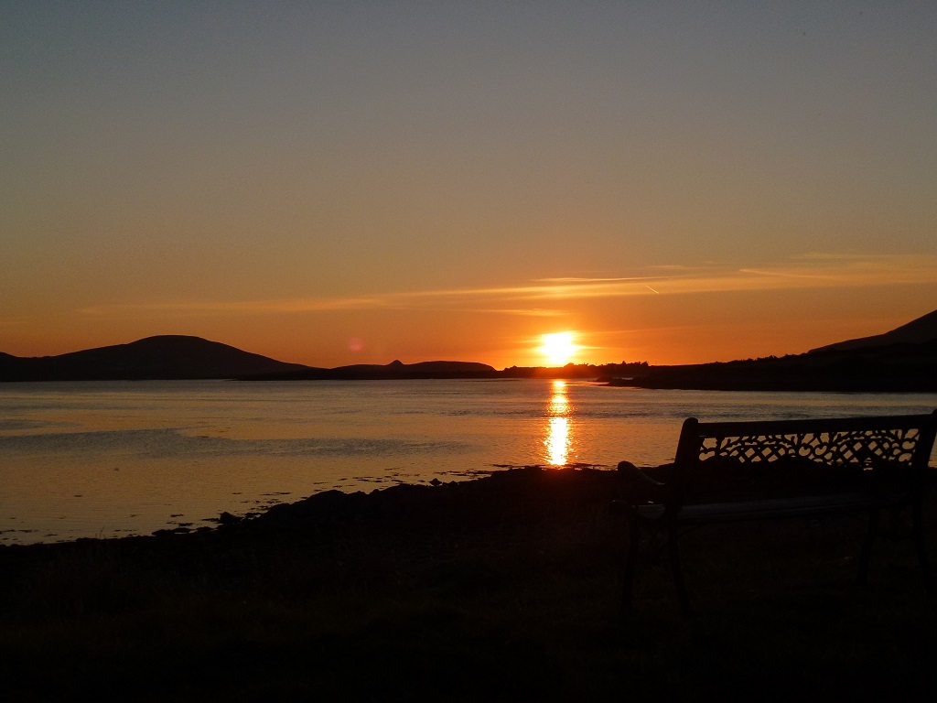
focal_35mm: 41
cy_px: 352
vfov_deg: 35.1
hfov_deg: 45.8
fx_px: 1110
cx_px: 468
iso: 160
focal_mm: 7.4
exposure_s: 1/1300
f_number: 3.9
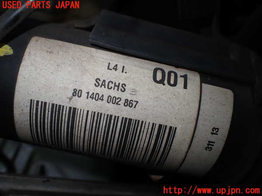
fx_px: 227
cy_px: 98
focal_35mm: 30
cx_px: 131
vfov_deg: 46.8
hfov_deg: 60.0
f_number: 2.3
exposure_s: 1/125
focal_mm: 5.4
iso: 125
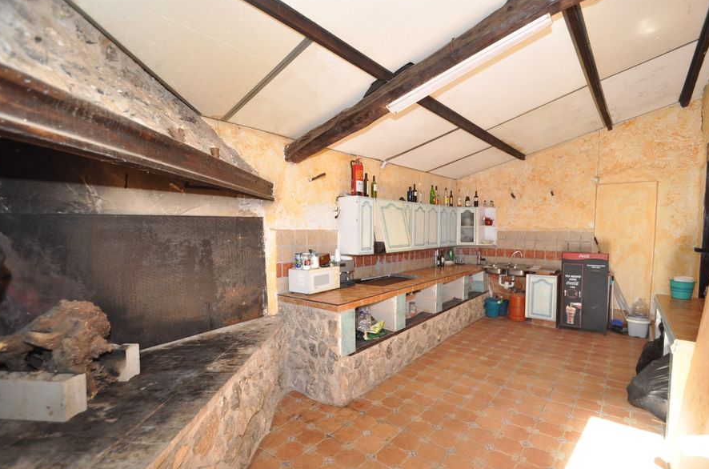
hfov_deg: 96.8
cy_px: 239
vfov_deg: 73.4
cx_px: 367
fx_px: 314
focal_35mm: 16
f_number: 4
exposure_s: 1/60
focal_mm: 10
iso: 400
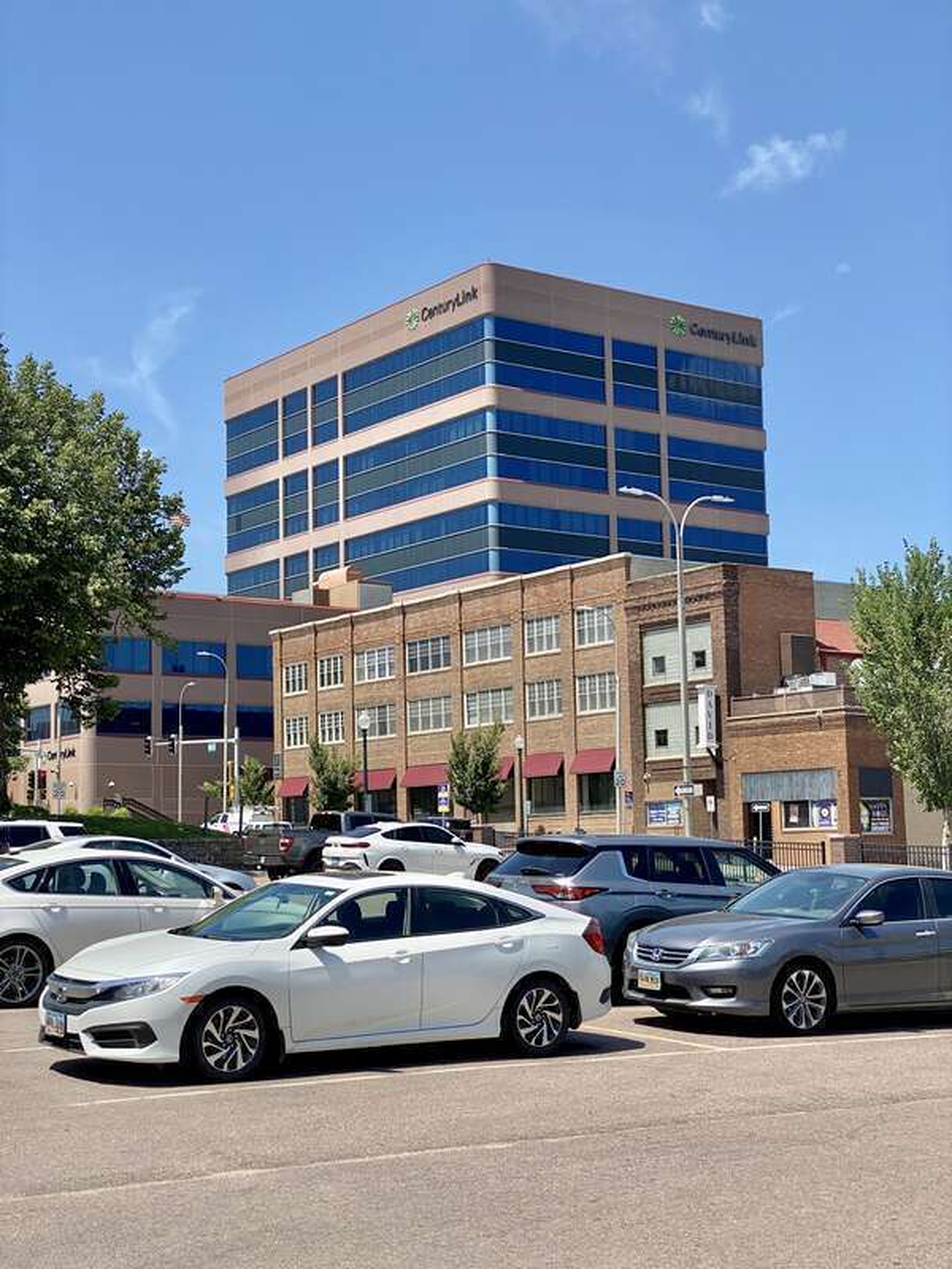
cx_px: 476
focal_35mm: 52
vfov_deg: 36.8
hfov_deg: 28.0
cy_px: 634
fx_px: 1907
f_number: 2
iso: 20
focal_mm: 6
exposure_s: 1/1497
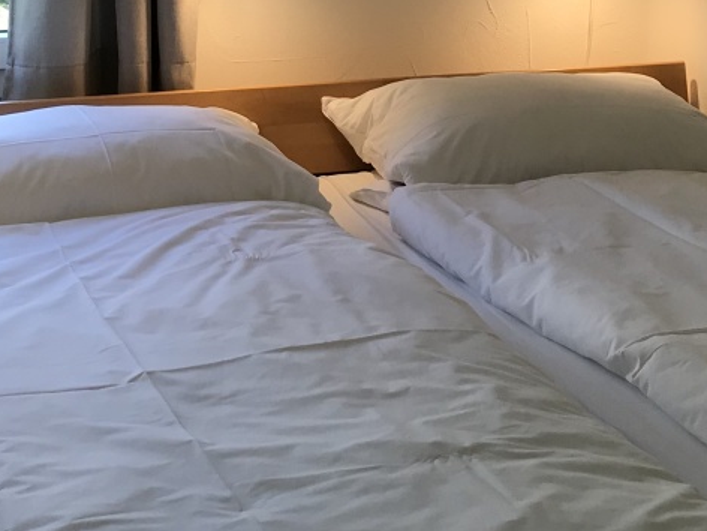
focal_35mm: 89
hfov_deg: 22.0
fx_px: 1818
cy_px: -14
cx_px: 324
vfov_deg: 16.2
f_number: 1.8
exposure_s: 1/105
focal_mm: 3.99
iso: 20
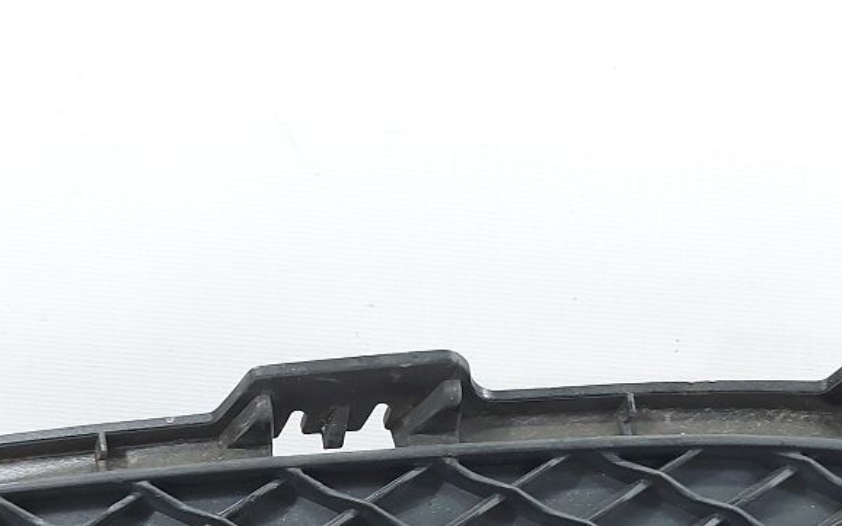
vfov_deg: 20.2
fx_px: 1400
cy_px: 596
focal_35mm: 61
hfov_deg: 33.2
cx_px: 554
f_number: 1.8
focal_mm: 5.23
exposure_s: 1/50
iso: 100
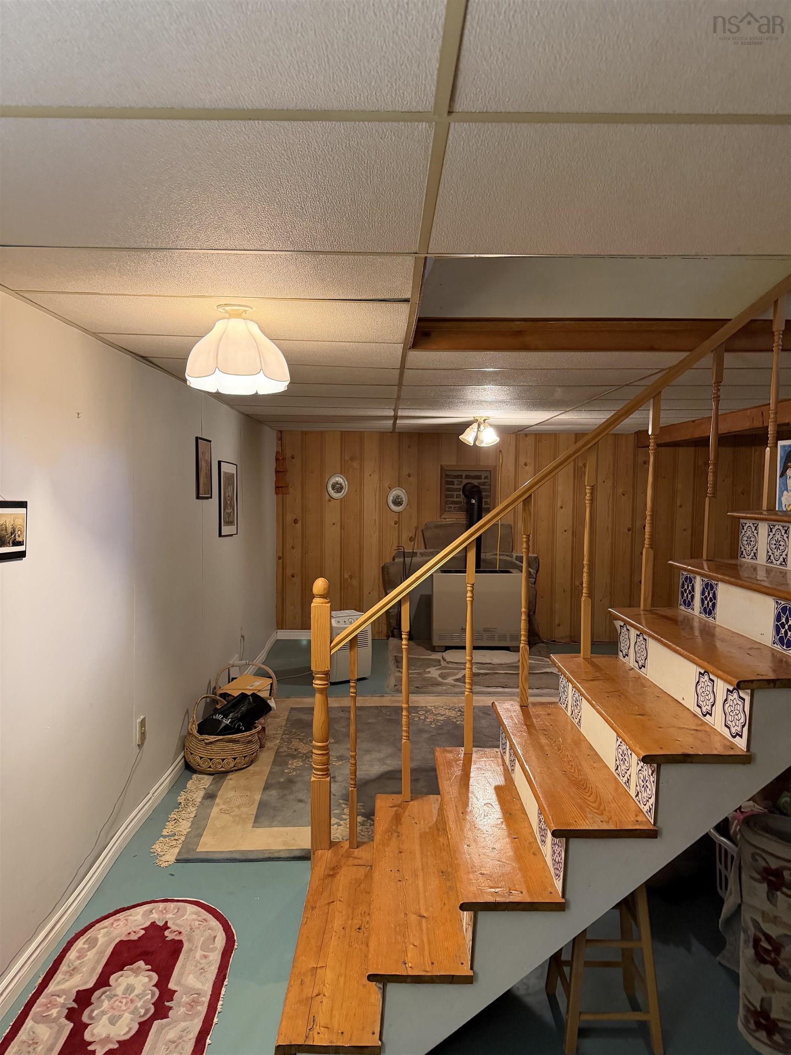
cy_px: 528
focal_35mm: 24
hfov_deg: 56.8
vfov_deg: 71.6
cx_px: 396
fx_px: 731
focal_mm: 6.76
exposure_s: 1/60
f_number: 1.78
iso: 640
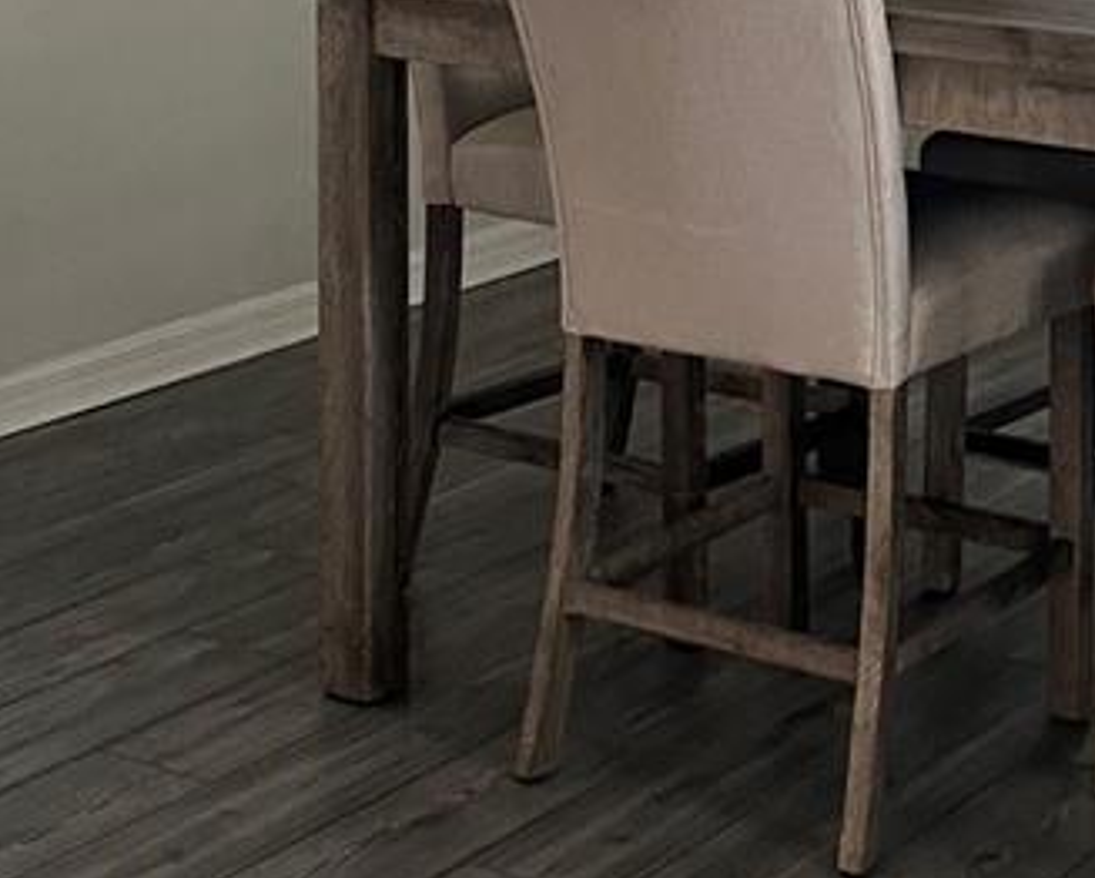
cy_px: -151
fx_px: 3016
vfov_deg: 16.0
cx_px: 753
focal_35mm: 93
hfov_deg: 20.5
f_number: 1.6
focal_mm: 5.1
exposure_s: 1/60
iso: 200
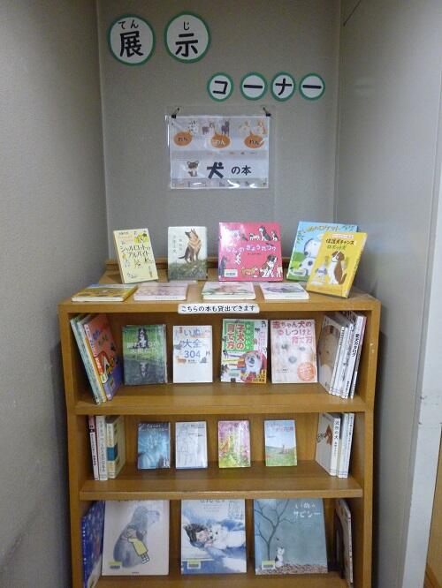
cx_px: 221
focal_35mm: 25
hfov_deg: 54.9
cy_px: 294
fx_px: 425
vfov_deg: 69.4
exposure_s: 1/40
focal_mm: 4.5
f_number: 3.1
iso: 400
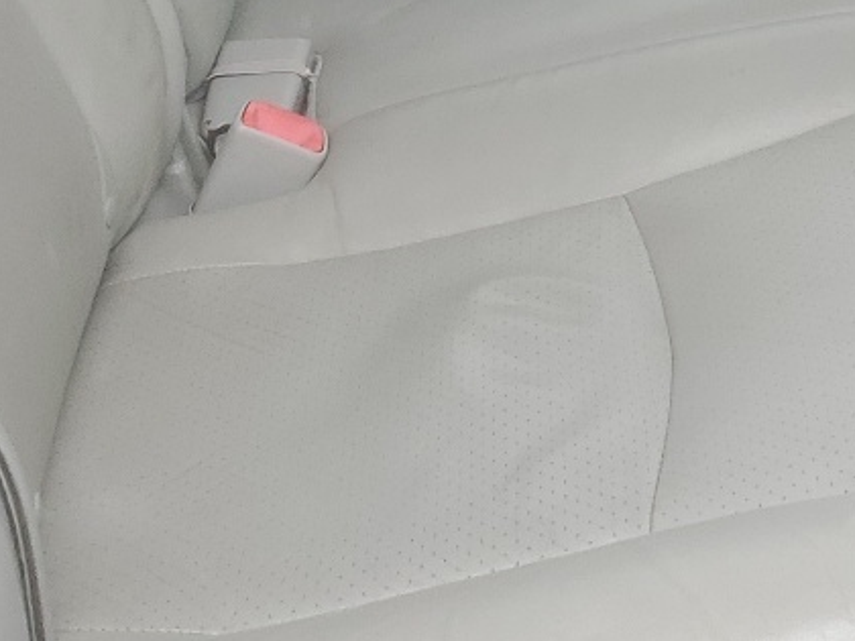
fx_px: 2445
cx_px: 770
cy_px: -83
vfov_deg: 14.6
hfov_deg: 19.5
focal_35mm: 99
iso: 50
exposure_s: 1/333
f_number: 1.5
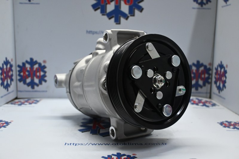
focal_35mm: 38
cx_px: 120
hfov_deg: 51.3
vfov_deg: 35.5
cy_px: 80
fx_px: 249
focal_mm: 25
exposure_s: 1/125
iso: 1100
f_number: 4.2
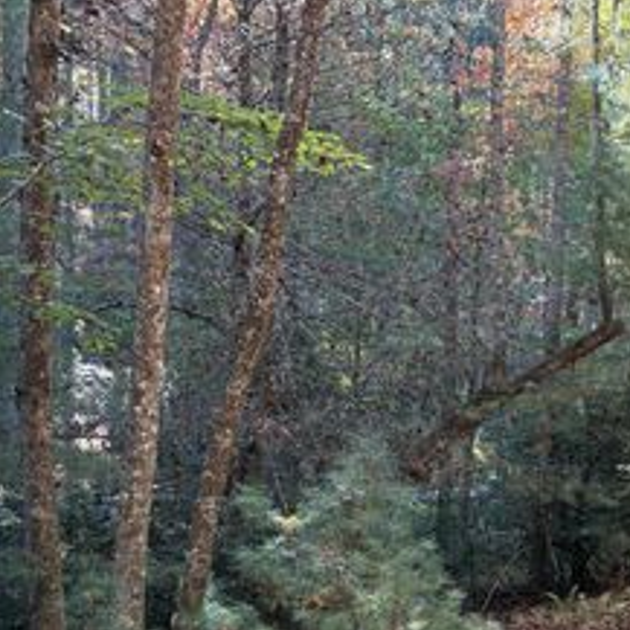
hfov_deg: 30.6
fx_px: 1091
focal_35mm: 53
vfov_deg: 31.1
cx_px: 581
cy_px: 536
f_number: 1.6
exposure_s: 1/129
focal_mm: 5.96
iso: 100
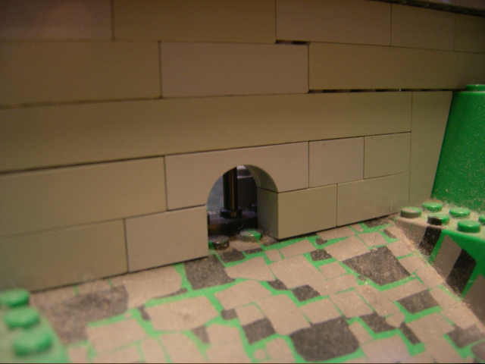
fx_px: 504
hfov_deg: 51.4
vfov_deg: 39.7
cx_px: 242
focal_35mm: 36
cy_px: 182
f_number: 2.7
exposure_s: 1/3.2
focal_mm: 7.5
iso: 200
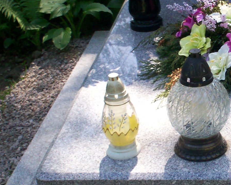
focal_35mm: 102
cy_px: 82
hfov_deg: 18.4
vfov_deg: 15.1
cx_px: 217
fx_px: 697
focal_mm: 6
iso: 100
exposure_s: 1/130
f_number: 4.5
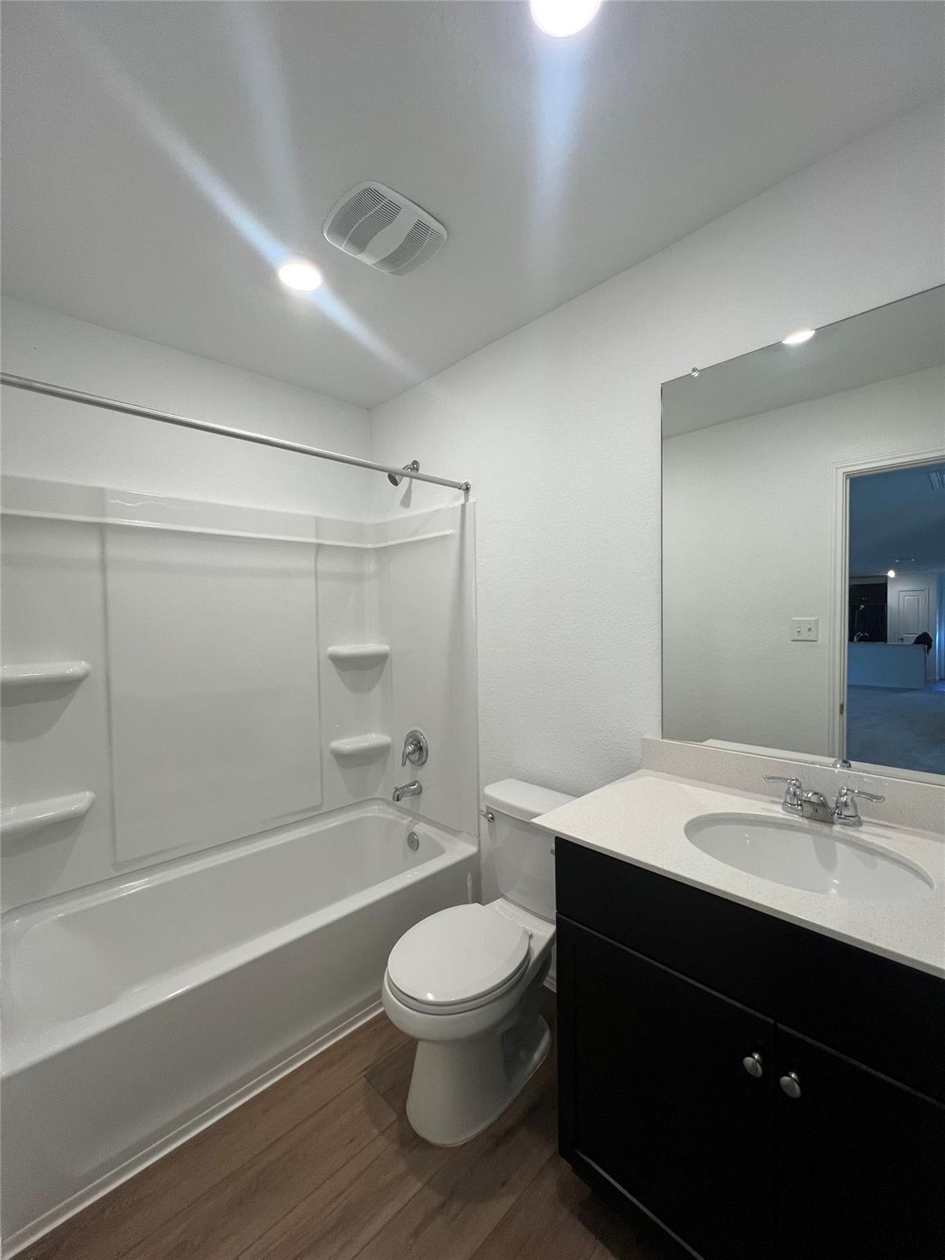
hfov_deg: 89.9
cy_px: 630
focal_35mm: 13
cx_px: 472
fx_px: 473
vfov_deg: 106.2
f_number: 1.8
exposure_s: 1/120
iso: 125
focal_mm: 1.57
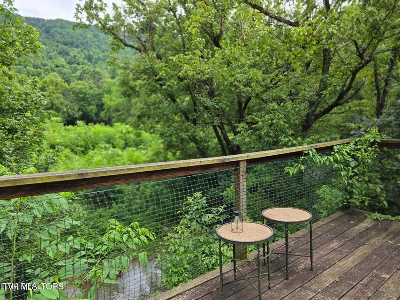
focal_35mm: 23
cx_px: 200
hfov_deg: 73.9
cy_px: 150
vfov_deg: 58.9
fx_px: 266
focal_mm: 6.3
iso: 25
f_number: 1.7
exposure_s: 1/120
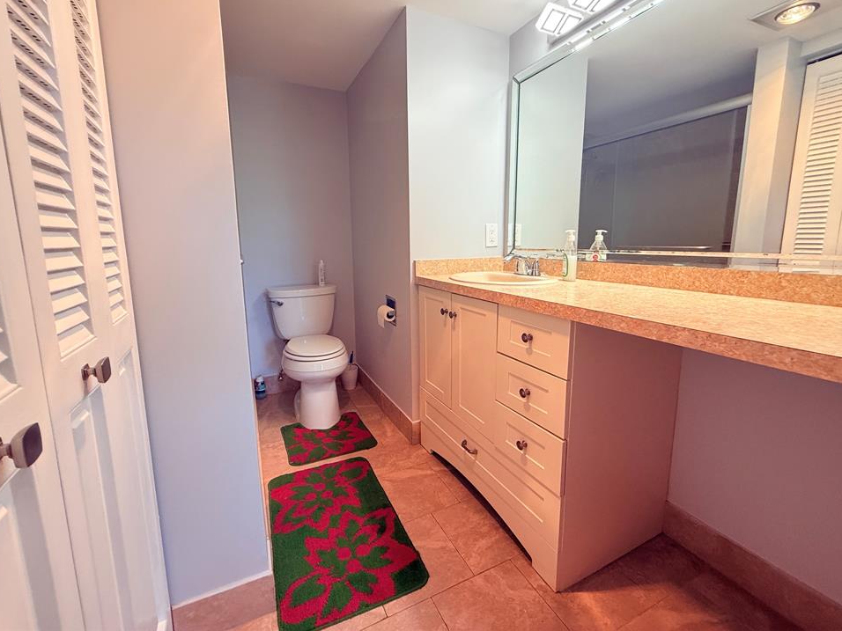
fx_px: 365
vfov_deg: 81.6
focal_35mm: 15
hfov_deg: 98.2
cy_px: 294
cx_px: 412
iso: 160
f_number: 2.2
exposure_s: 1/120
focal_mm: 2.22
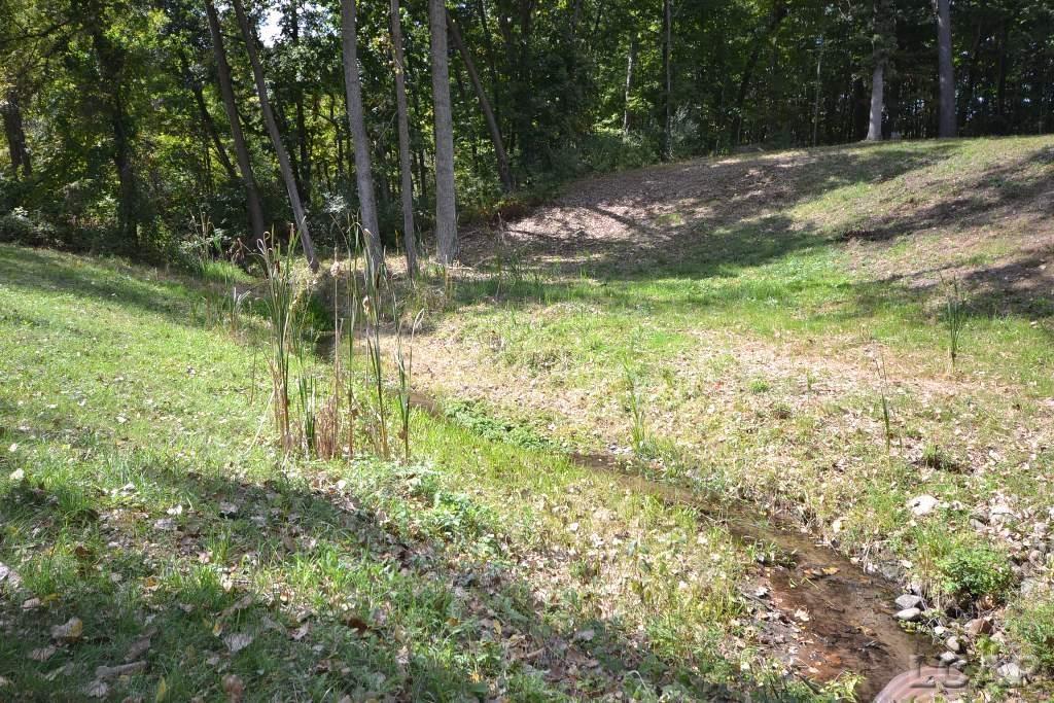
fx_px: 878
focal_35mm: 30
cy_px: 352
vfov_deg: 43.6
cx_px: 527
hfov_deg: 61.9
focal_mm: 20
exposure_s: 1/125
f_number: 5.6
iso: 125
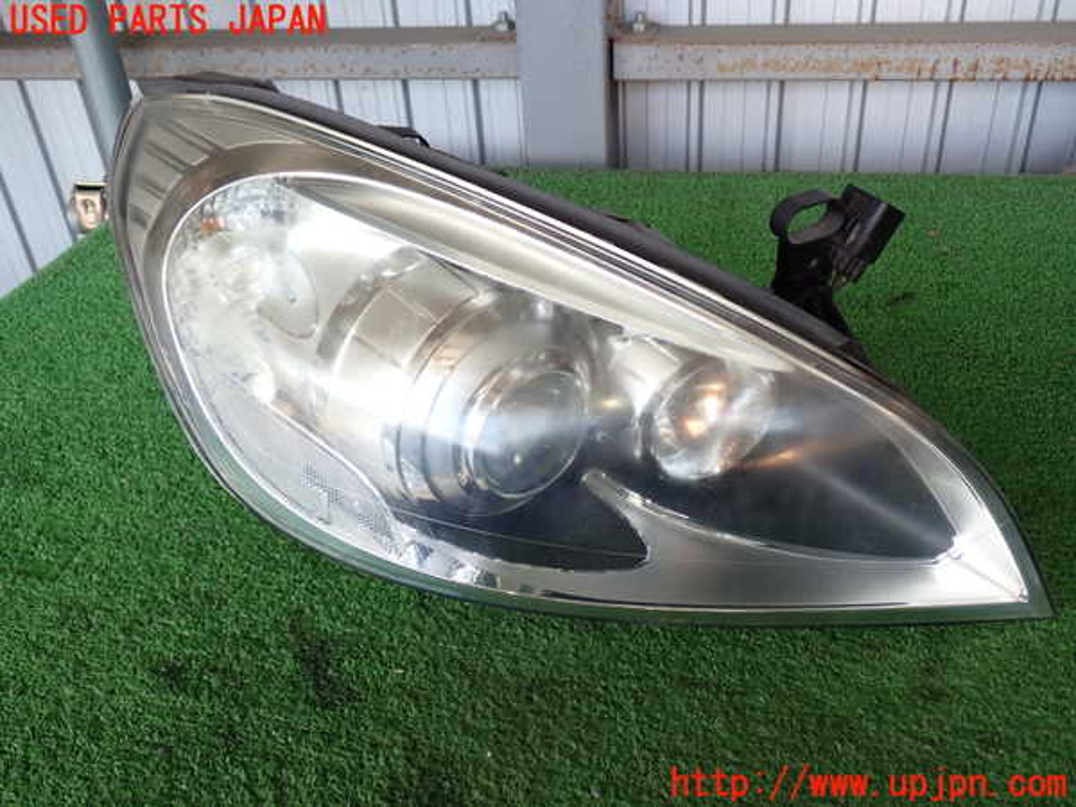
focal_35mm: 32
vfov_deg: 44.2
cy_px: 404
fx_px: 995
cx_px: 538
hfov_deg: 56.8
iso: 100
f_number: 2.4
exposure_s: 1/80
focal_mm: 5.79
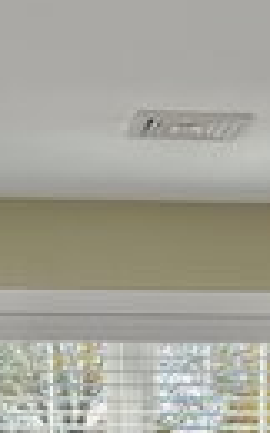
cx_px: 160
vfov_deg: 14.1
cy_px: 716
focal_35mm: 136
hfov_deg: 9.6
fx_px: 1605
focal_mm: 5.1
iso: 40
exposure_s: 1/208
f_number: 1.6
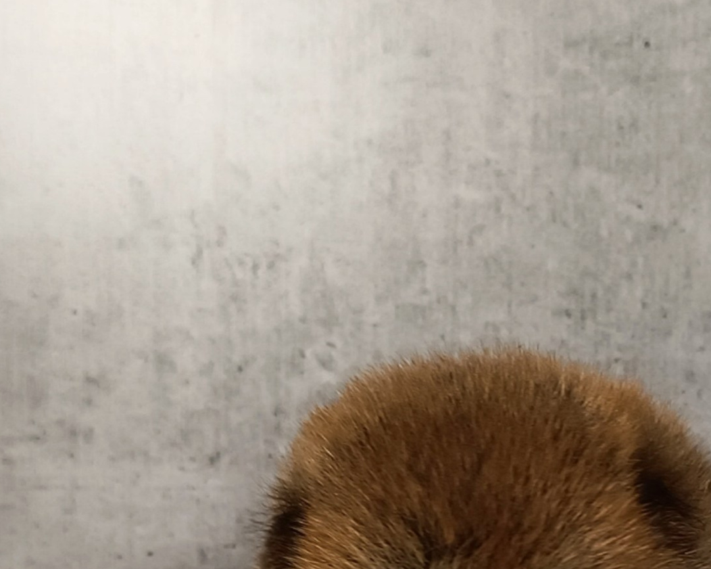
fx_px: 1199
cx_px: 788
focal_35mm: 57
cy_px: 612
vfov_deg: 25.0
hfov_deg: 29.6
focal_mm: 6.14
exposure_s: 1/101
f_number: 1.65
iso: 283
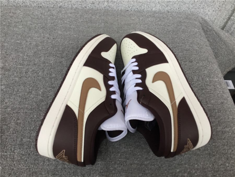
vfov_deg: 45.4
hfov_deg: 58.4
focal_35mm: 31
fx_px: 210
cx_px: 118
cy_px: 88
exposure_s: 1/100
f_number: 2.4
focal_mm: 3.3
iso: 25
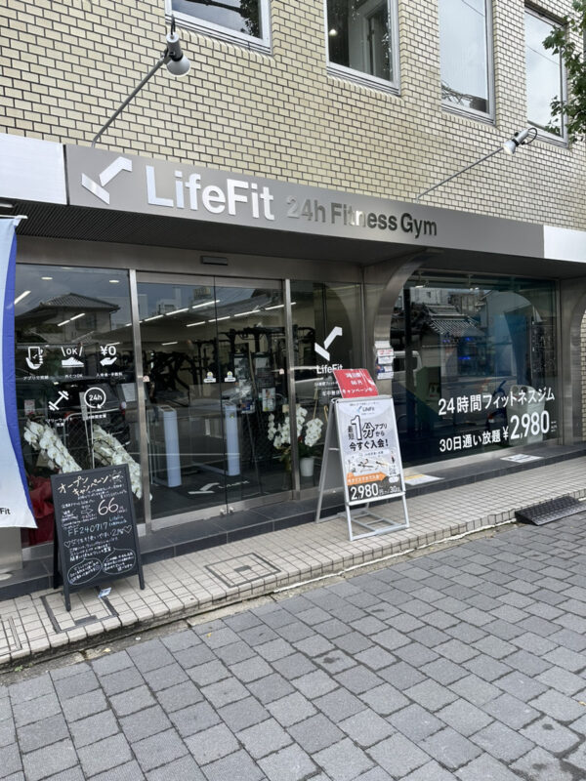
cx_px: 293
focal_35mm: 24
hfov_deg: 56.8
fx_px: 542
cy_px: 390
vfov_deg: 71.6
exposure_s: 1/740
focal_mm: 6.86
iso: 80
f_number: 1.78
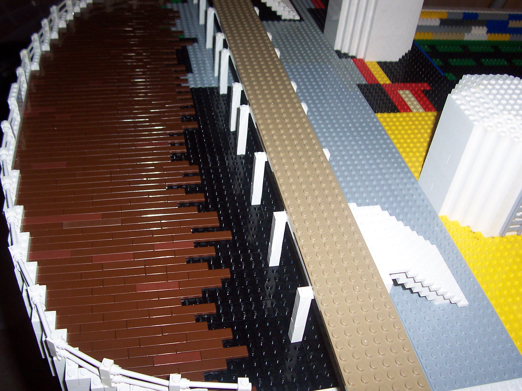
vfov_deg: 38.7
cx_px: 261
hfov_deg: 50.1
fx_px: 558
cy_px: 196
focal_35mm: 37
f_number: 2.8
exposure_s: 1/60
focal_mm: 5.6
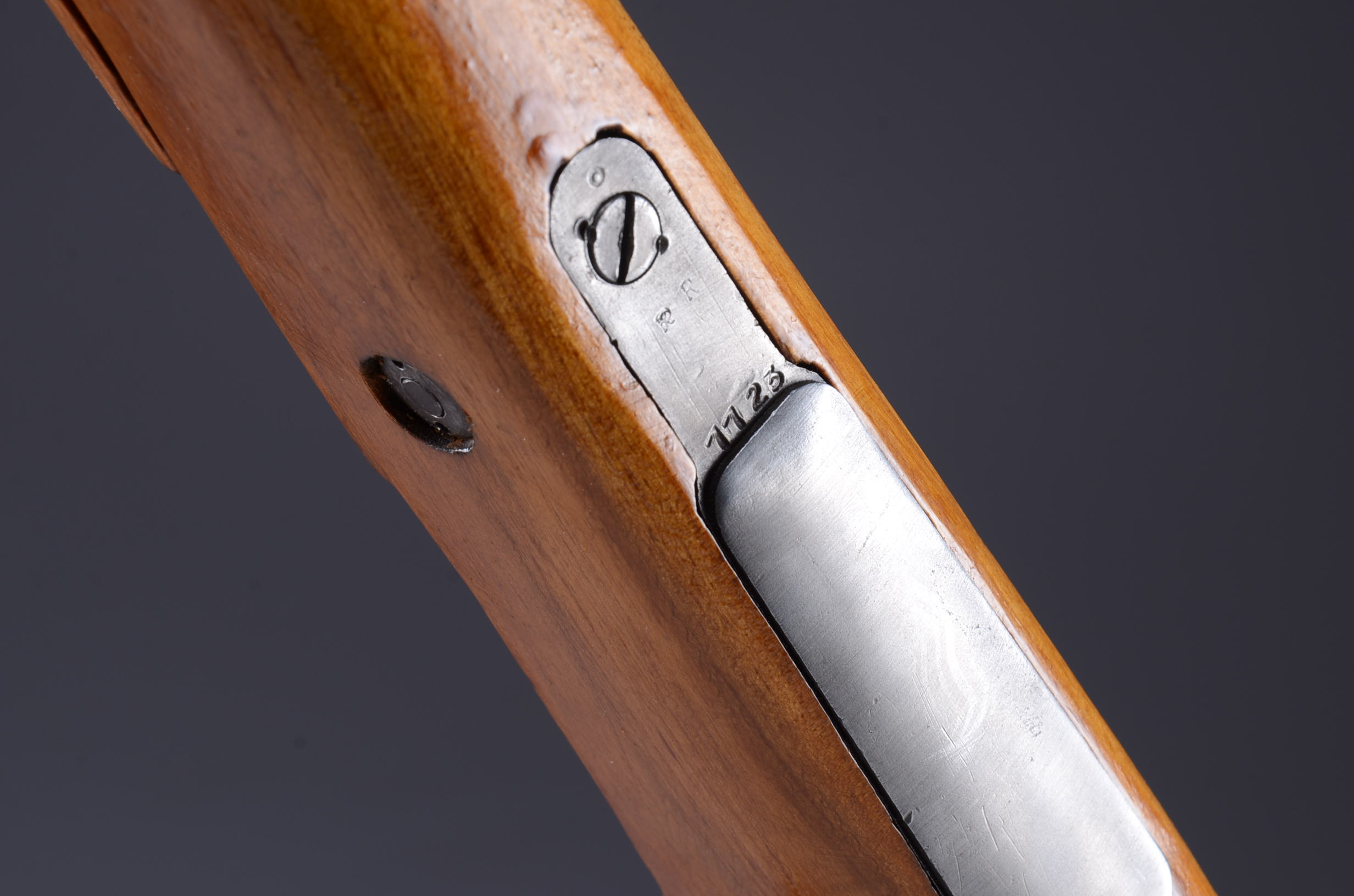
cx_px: 677
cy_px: 448
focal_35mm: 147
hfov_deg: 14.0
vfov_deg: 9.3
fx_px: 5517
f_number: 13
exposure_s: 1/50
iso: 125
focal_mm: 98
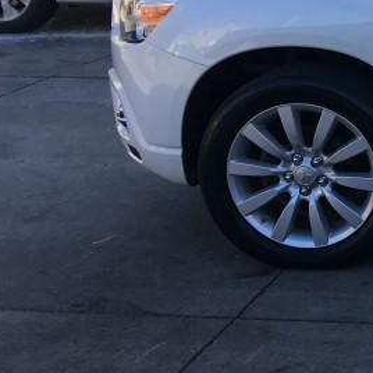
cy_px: 53
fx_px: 1195
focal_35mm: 98
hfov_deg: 15.1
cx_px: 692
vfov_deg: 17.5
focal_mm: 4.15
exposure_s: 1/396
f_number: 2.2
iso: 25
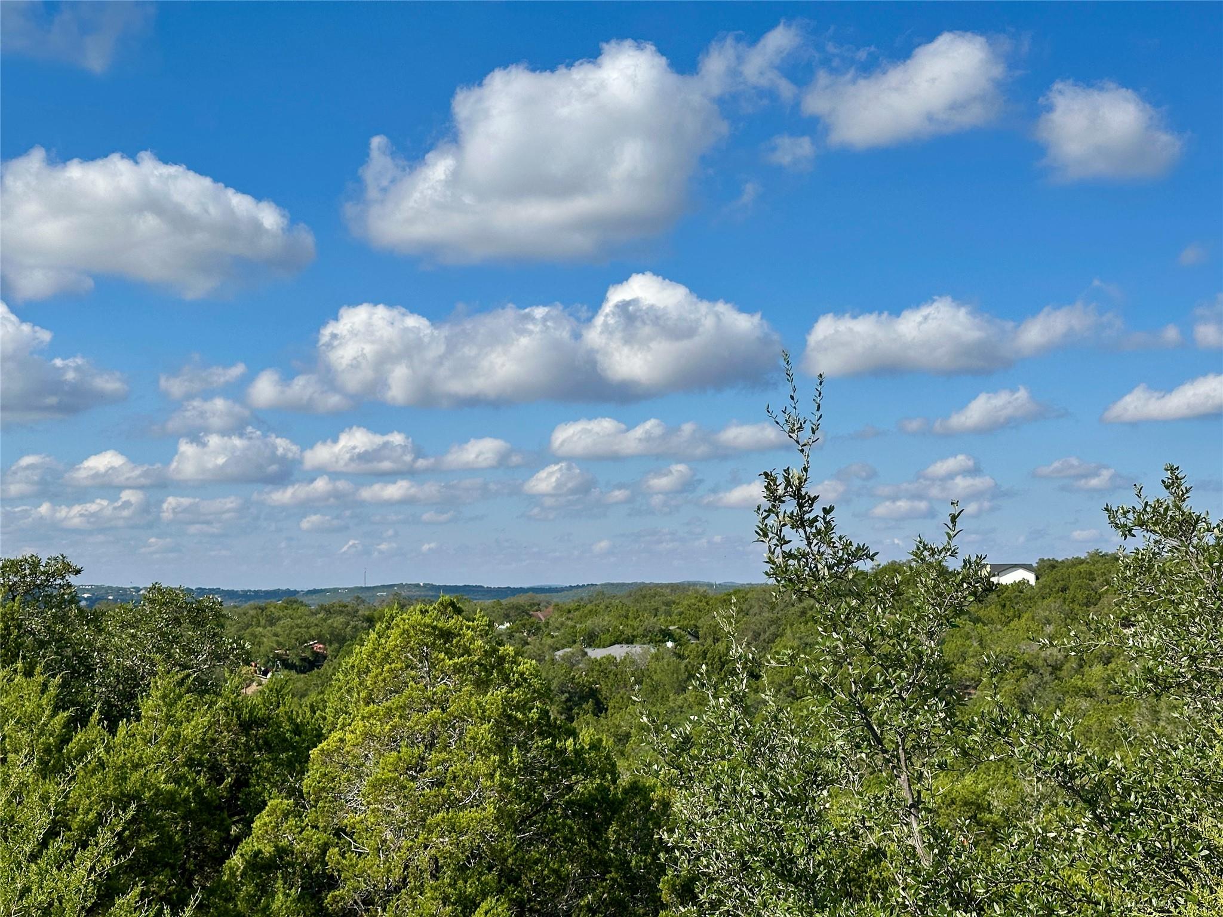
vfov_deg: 30.3
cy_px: 458
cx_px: 612
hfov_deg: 39.7
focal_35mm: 48
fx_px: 1696
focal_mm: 6.86
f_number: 1.78
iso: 64
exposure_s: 1/6211
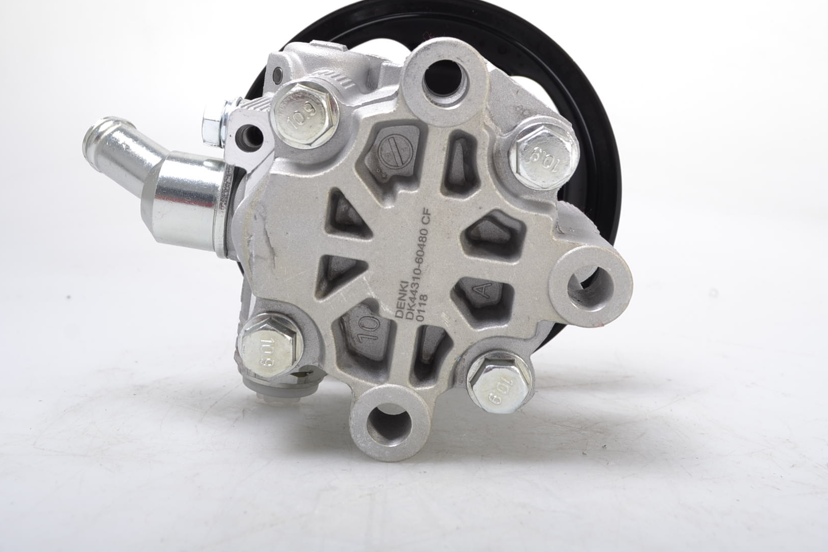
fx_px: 874
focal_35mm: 38
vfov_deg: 34.8
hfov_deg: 50.7
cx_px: 418
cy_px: 193
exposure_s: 1/60
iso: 100
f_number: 10
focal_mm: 18
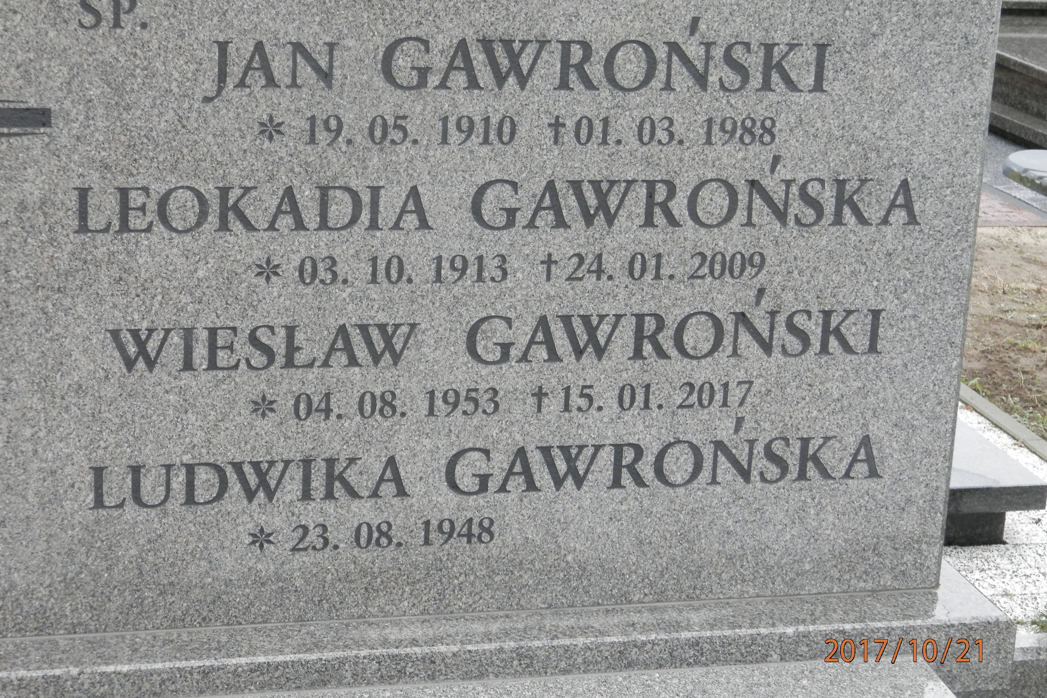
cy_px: 341
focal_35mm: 71
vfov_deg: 19.2
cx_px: 525
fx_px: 2065
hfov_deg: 28.5
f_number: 4
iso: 160
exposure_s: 1/50
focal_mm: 12.2
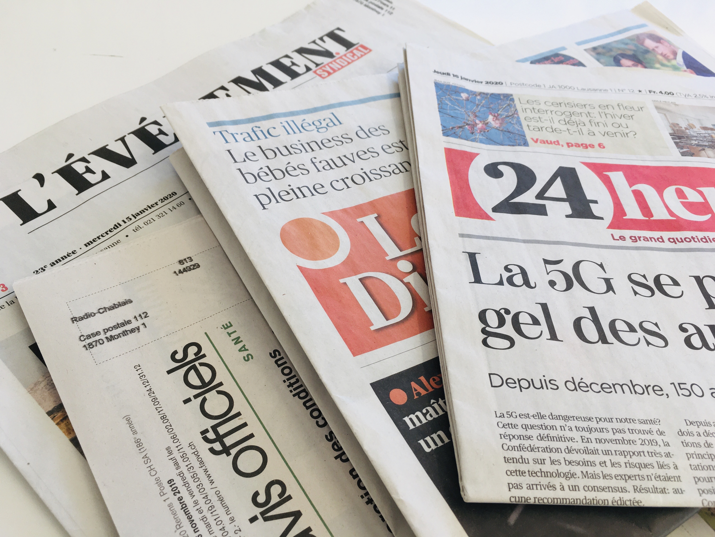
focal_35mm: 29
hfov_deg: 61.7
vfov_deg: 48.2
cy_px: 268
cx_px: 358
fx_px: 599
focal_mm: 4.15
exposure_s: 1/100
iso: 32
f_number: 2.2
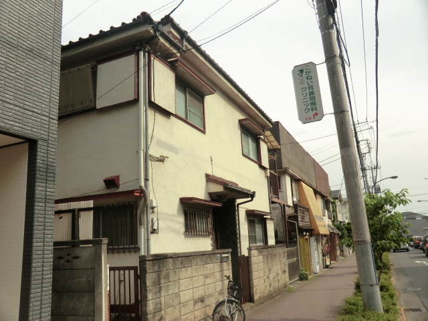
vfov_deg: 48.2
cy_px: 160
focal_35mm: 29
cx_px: 214
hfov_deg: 61.7
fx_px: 359
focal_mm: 5.2
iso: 80
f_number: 3.5
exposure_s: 1/640
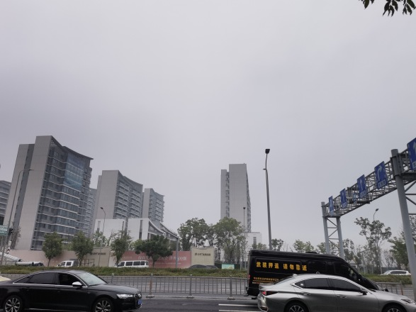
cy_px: 156
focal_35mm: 27
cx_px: 208
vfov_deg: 51.3
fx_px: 324
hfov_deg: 65.3
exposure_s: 1/1196
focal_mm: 6.67
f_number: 1.9
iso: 50
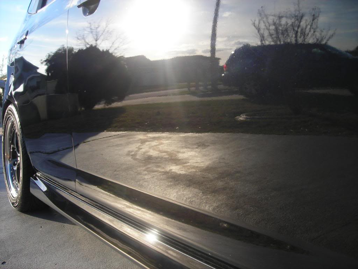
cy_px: 134
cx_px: 179
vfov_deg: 37.7
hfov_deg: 49.0
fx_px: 393
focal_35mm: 38
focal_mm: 6.3
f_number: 3.2
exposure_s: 1/224
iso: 50
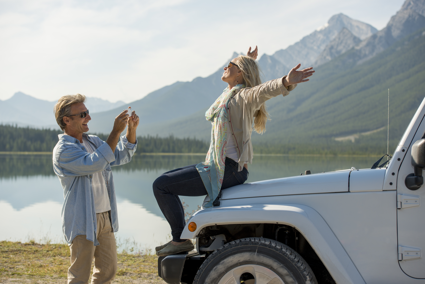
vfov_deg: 19.5
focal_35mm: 70
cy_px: 142
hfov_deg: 28.8
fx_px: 827
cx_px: 212
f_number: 5
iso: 160
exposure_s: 1/1600
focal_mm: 70
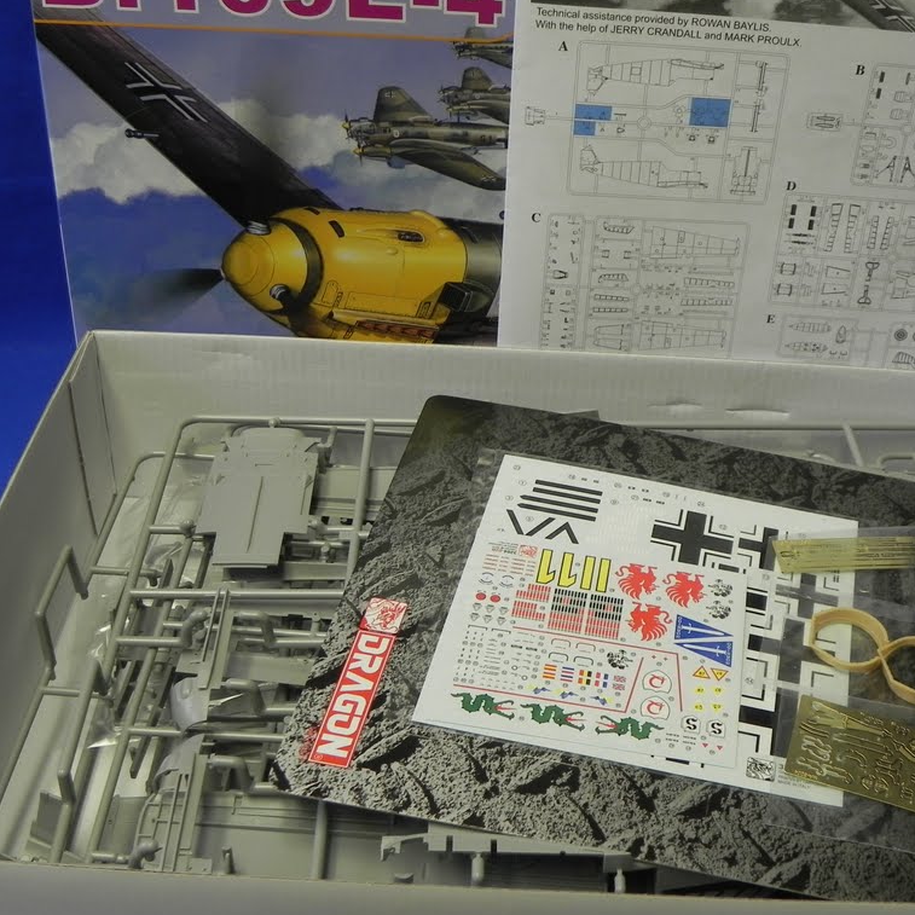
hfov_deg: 34.5
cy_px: 457
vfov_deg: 34.7
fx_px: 1465
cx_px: 560
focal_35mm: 49
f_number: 3.2
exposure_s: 1/34.6
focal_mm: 7.3
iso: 160
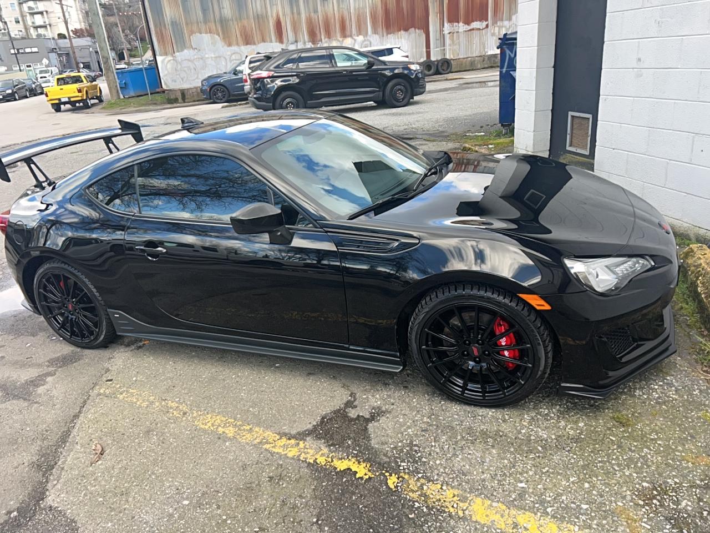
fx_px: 533
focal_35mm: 26
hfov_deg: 67.3
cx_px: 355
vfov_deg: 53.1
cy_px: 266
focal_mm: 5.7
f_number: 1.5
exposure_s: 1/1138
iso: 32
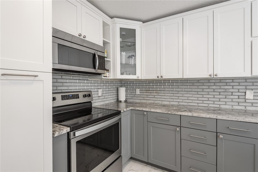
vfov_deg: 70.5
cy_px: 86
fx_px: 122
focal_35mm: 17
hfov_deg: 93.3
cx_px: 129
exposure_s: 1/25
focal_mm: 17
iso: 320
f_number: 10
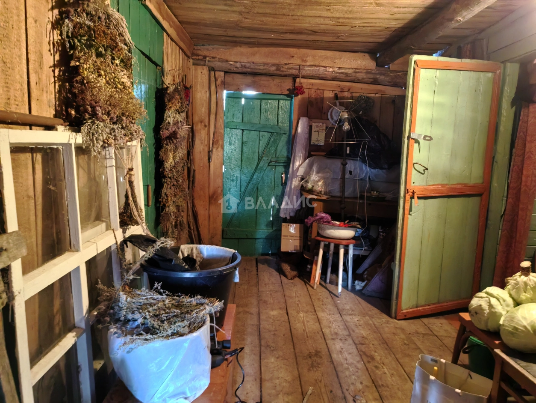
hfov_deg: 65.3
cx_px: 268
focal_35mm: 27
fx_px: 418
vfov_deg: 51.4
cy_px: 202
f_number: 1.9
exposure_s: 1/20
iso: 1250
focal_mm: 5.52
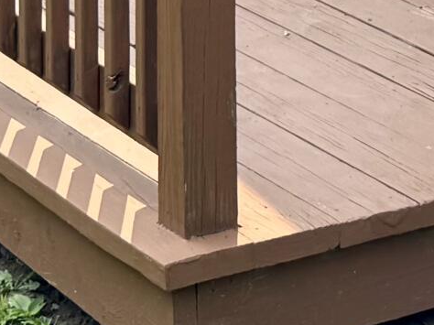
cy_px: -557
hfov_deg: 12.7
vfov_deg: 8.5
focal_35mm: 152
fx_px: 1905
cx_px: 491
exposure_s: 1/1923
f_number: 1.78
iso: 80
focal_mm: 6.76
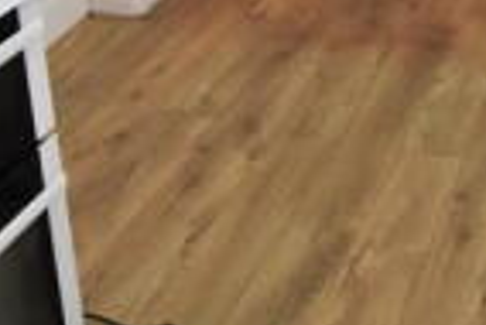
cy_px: -186
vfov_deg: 17.4
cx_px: 512
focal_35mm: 69
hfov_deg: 27.2
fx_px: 932
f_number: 3.5
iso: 2200
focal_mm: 10
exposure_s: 1/60
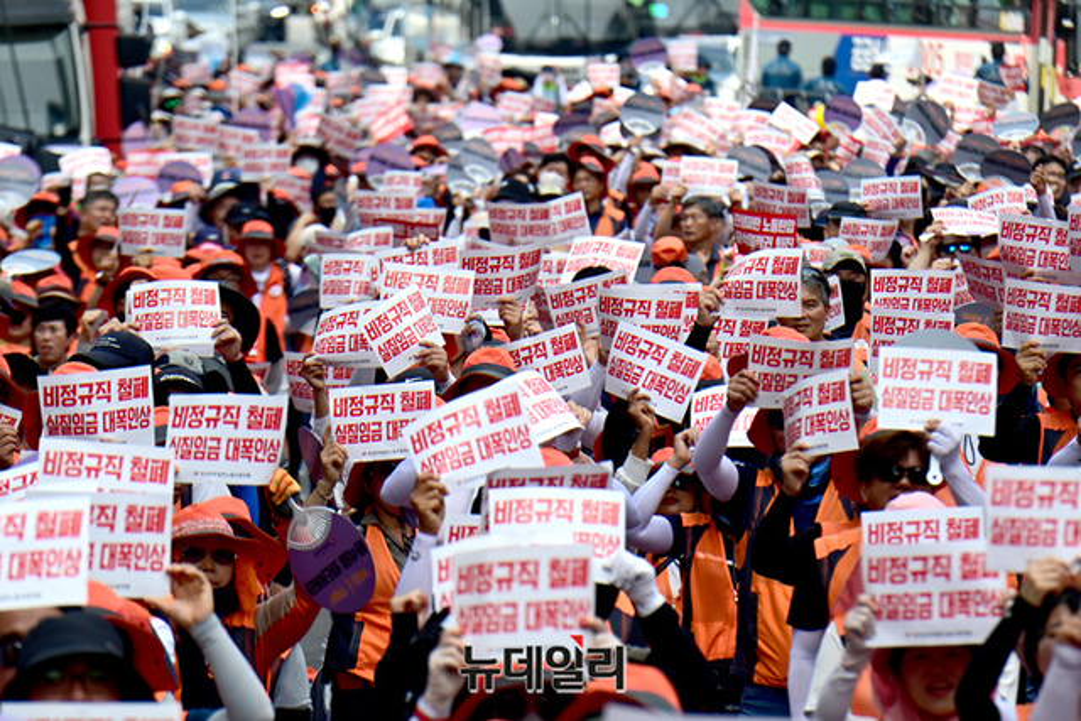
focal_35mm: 400
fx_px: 12013
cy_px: 360
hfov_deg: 5.2
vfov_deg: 3.4
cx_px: 540
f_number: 11
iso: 320
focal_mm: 400
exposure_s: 1/320
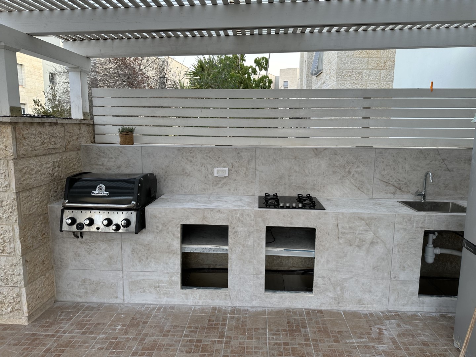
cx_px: 238
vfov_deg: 56.8
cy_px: 178
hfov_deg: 71.6
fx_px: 330
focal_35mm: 24
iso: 64
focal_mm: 6.86
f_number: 1.78
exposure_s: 1/148
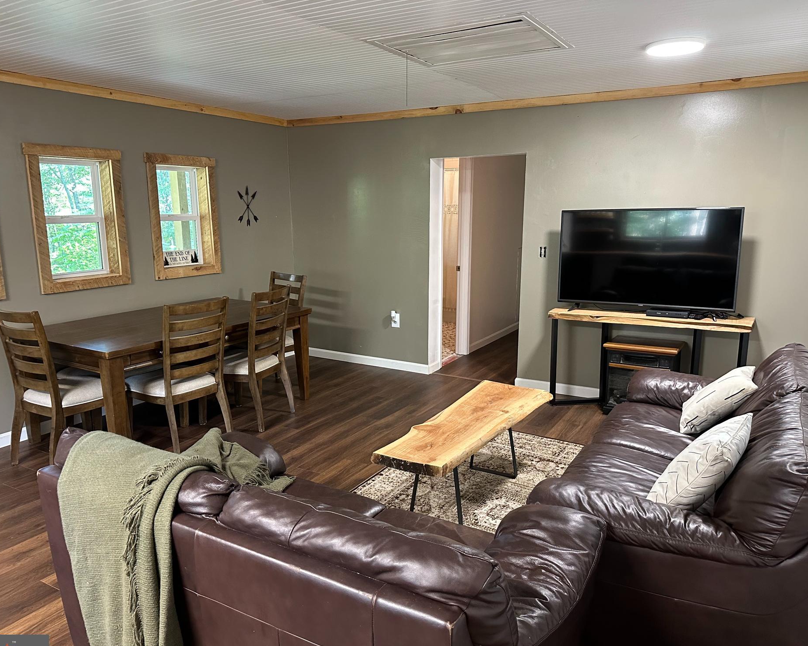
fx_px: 622
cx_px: 388
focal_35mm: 26
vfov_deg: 54.9
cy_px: 334
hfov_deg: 66.0
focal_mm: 6.86
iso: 500
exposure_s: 1/60
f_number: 1.78
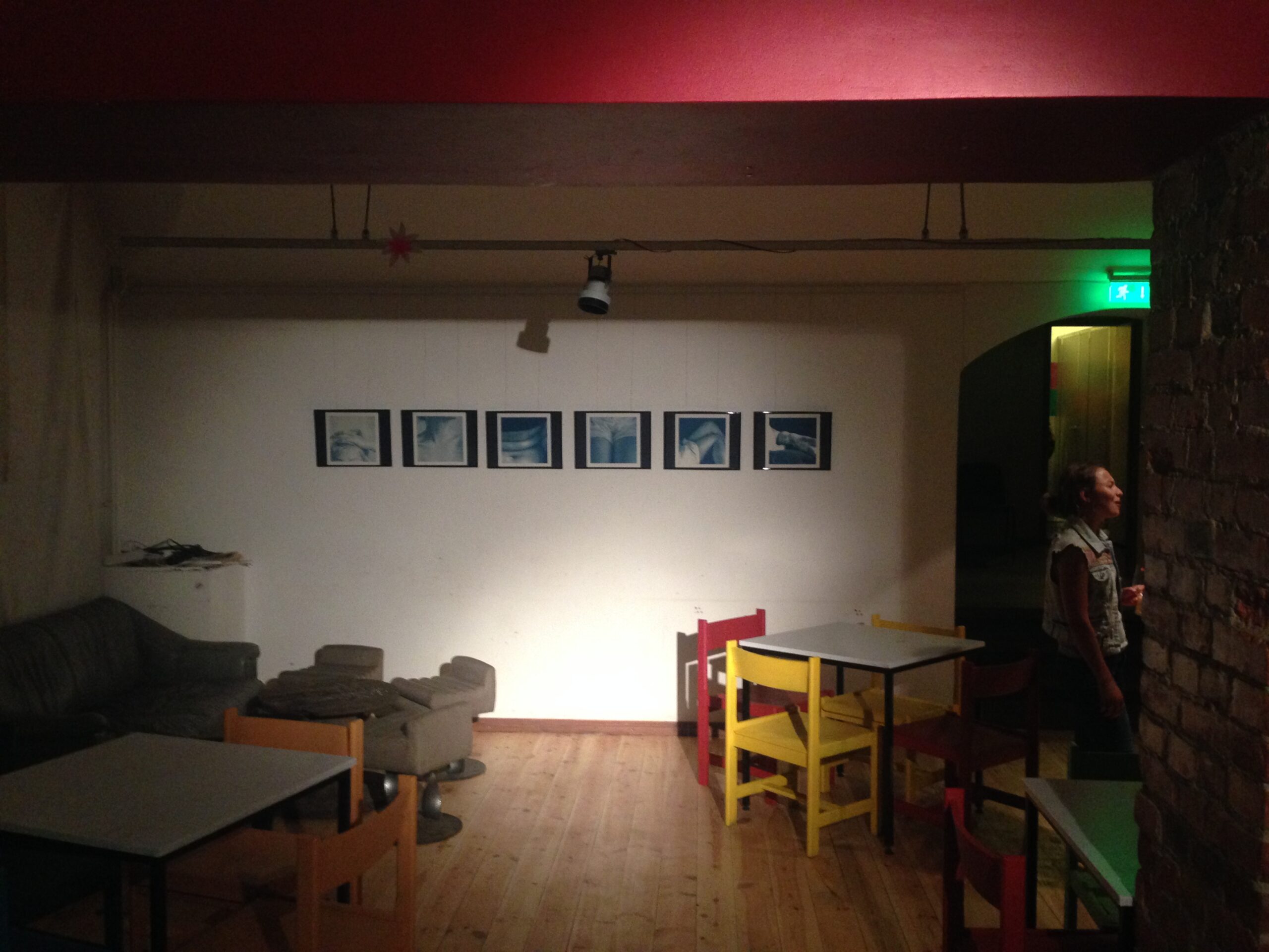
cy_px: 476
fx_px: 1210
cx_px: 634
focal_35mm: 33
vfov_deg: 42.9
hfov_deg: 55.4
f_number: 2.4
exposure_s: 1/20
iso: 320
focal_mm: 4.12
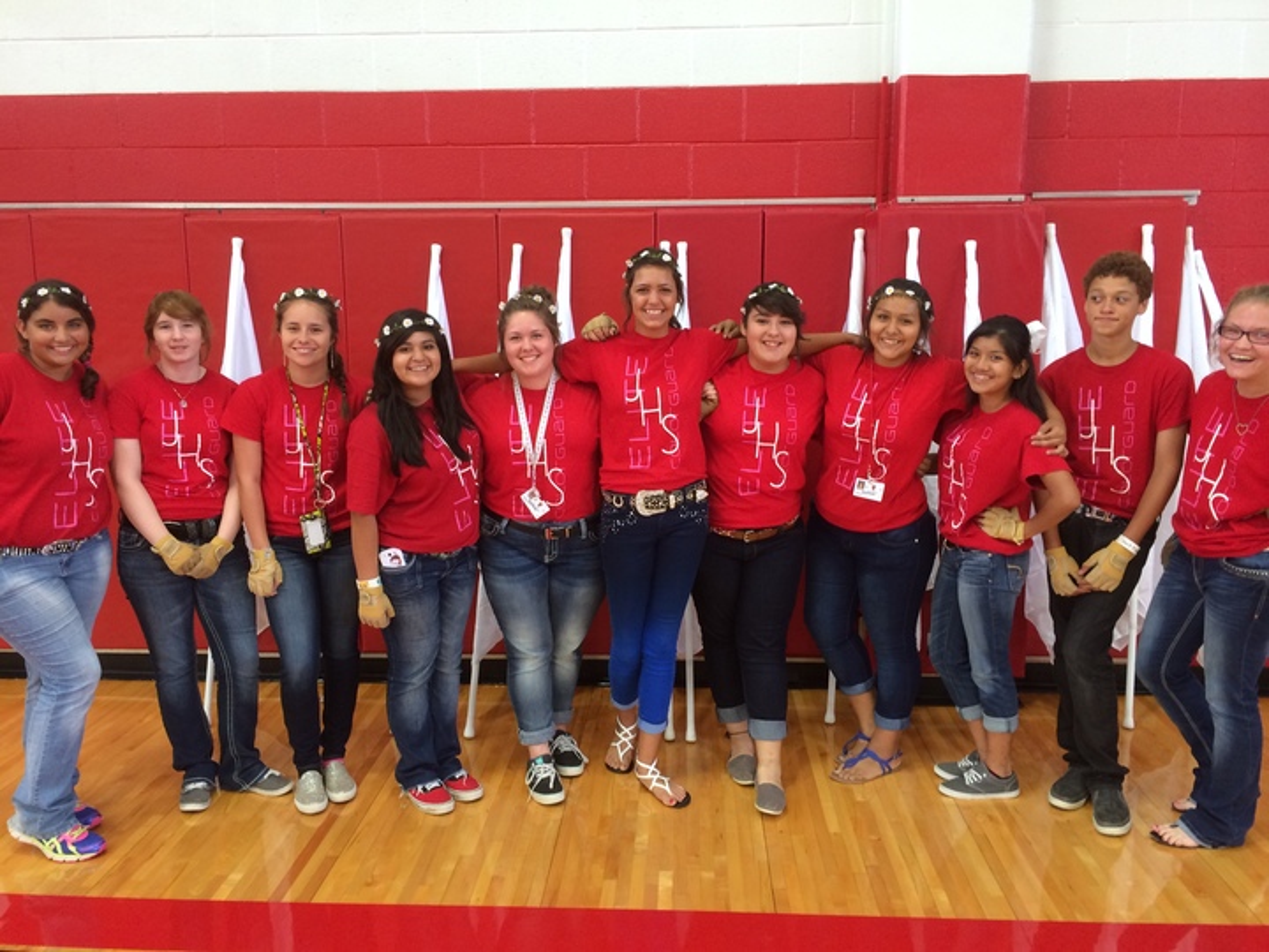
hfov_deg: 60.0
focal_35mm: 30
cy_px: 476
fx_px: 1100
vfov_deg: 46.8
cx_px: 634
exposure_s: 1/30
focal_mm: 4.12
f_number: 2.2
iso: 100
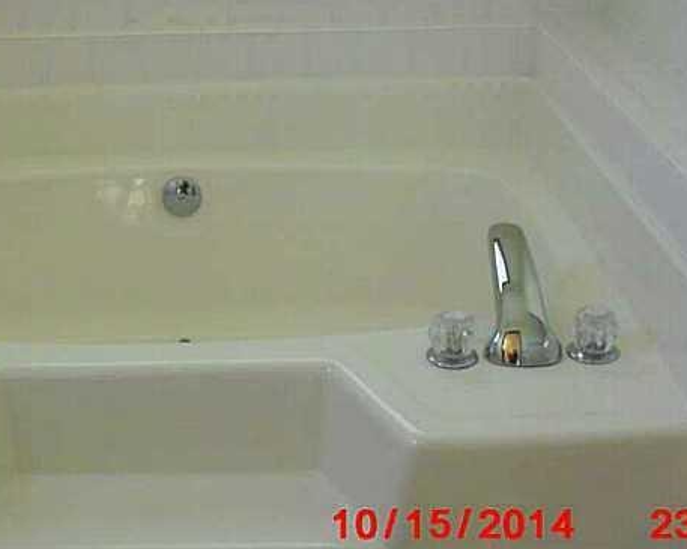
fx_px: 1321
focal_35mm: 65
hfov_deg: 28.9
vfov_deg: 23.4
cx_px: 200
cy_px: 185
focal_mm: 6.2
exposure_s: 1/80
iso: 400
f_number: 2.8
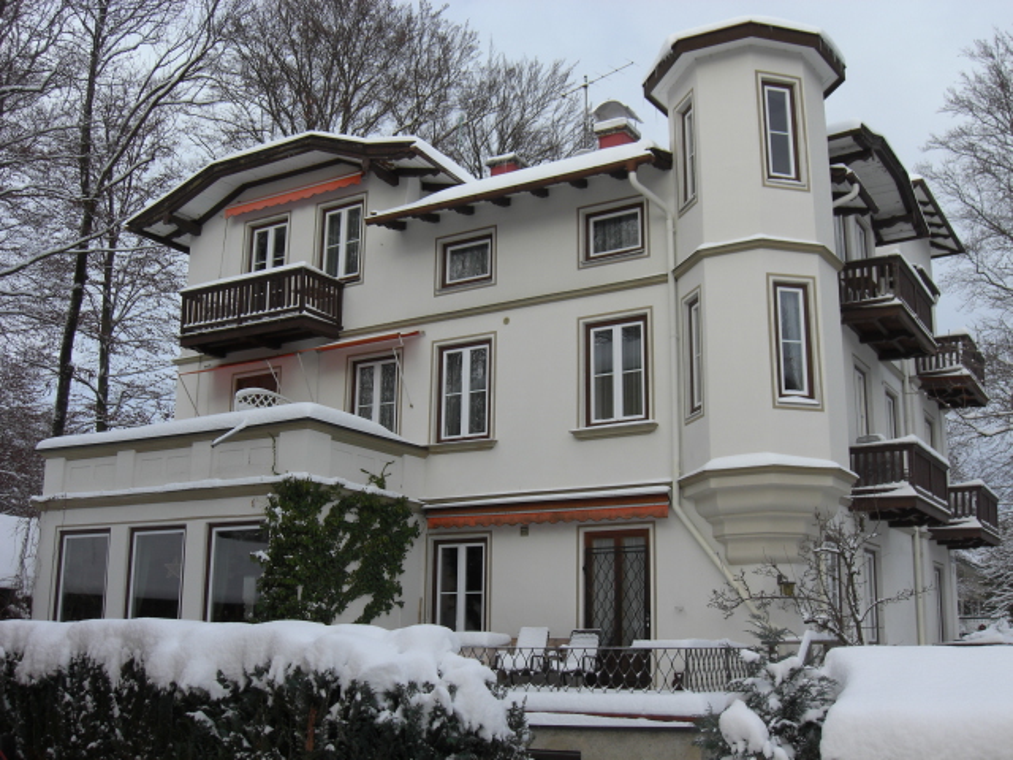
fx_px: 1112
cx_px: 506
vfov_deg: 37.7
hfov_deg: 49.0
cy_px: 380
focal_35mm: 38
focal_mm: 7.9
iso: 80
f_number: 4
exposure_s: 1/500
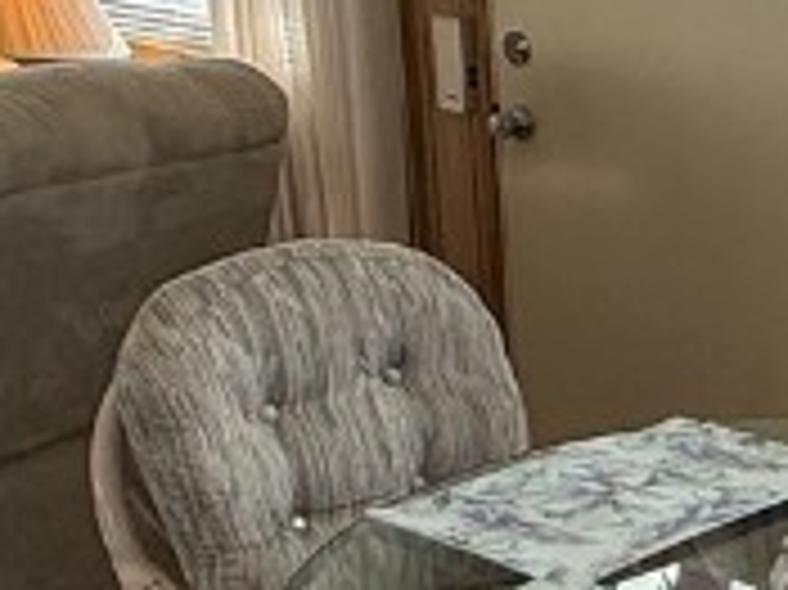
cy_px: 446
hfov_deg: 20.5
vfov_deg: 17.9
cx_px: 1180
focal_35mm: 82
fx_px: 1865
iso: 100
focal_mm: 2.22
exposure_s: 1/120
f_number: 2.2
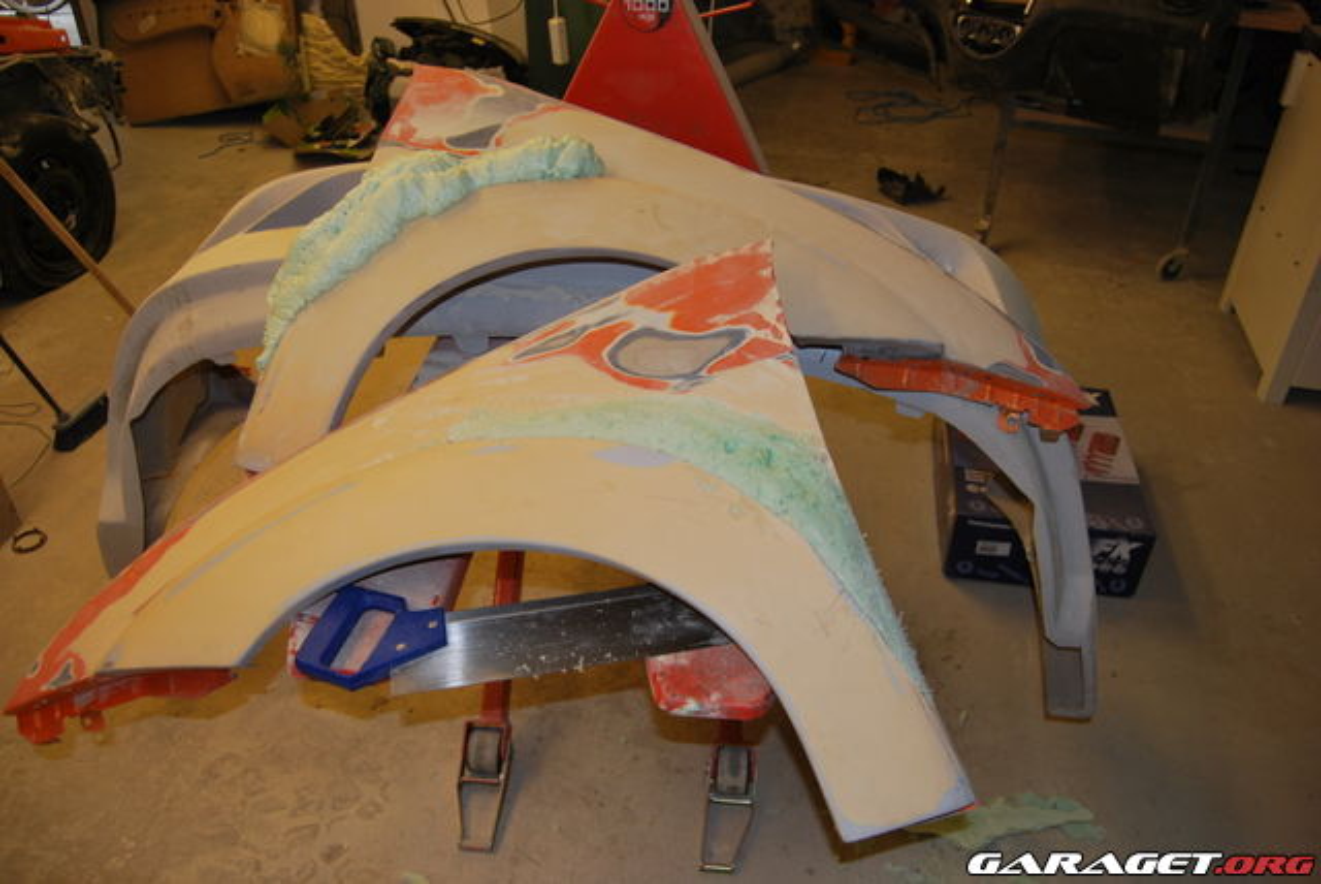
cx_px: 660
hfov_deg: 67.3
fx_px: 992
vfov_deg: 48.0
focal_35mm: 27
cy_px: 442
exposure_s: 1/60
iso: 200
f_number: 3.5
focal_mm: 18
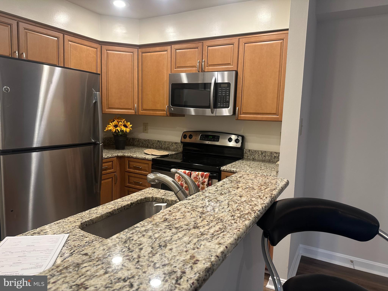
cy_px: 146
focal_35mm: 24
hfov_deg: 71.6
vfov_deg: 56.8
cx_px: 194
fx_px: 269
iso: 125
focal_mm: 6.86
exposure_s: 1/60
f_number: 1.78
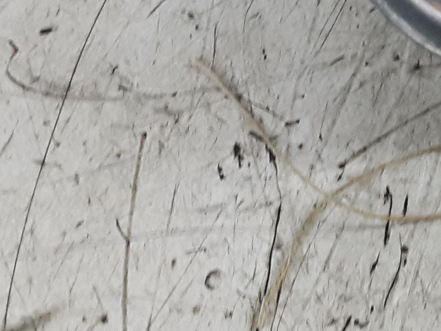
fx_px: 1121
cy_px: 41
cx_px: 703
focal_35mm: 88
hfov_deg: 18.9
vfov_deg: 16.6
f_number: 1.9
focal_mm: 2.91
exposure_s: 1/50
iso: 125
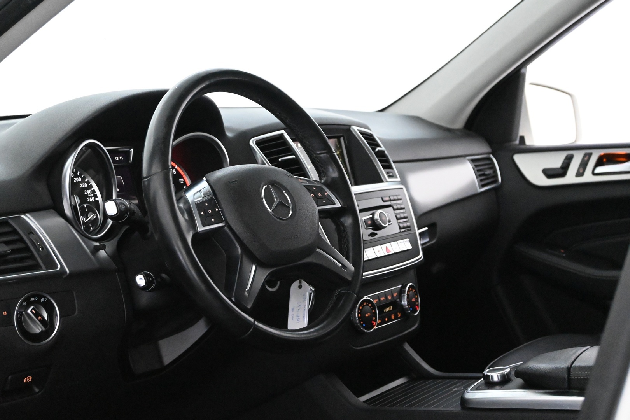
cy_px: 210
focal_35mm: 57
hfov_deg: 35.1
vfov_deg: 23.8
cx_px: 315
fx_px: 997
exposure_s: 1/60
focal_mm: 38
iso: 11400
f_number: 5.6
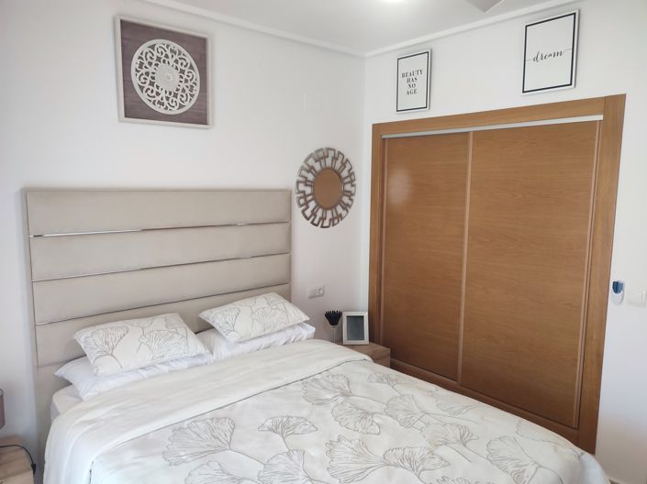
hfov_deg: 69.4
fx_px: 467
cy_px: 242
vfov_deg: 54.8
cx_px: 324
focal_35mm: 25
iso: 509
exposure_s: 1/33
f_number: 1.9
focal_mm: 6.04
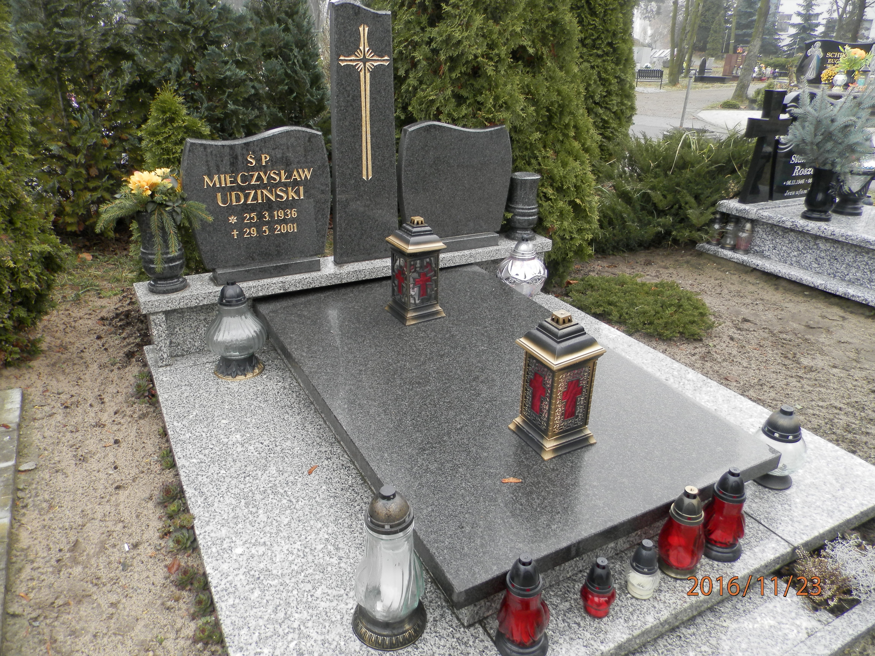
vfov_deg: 54.9
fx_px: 632
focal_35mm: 25
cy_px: 328
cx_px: 438
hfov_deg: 69.4
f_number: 3.1
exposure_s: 1/60
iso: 80
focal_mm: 4.5
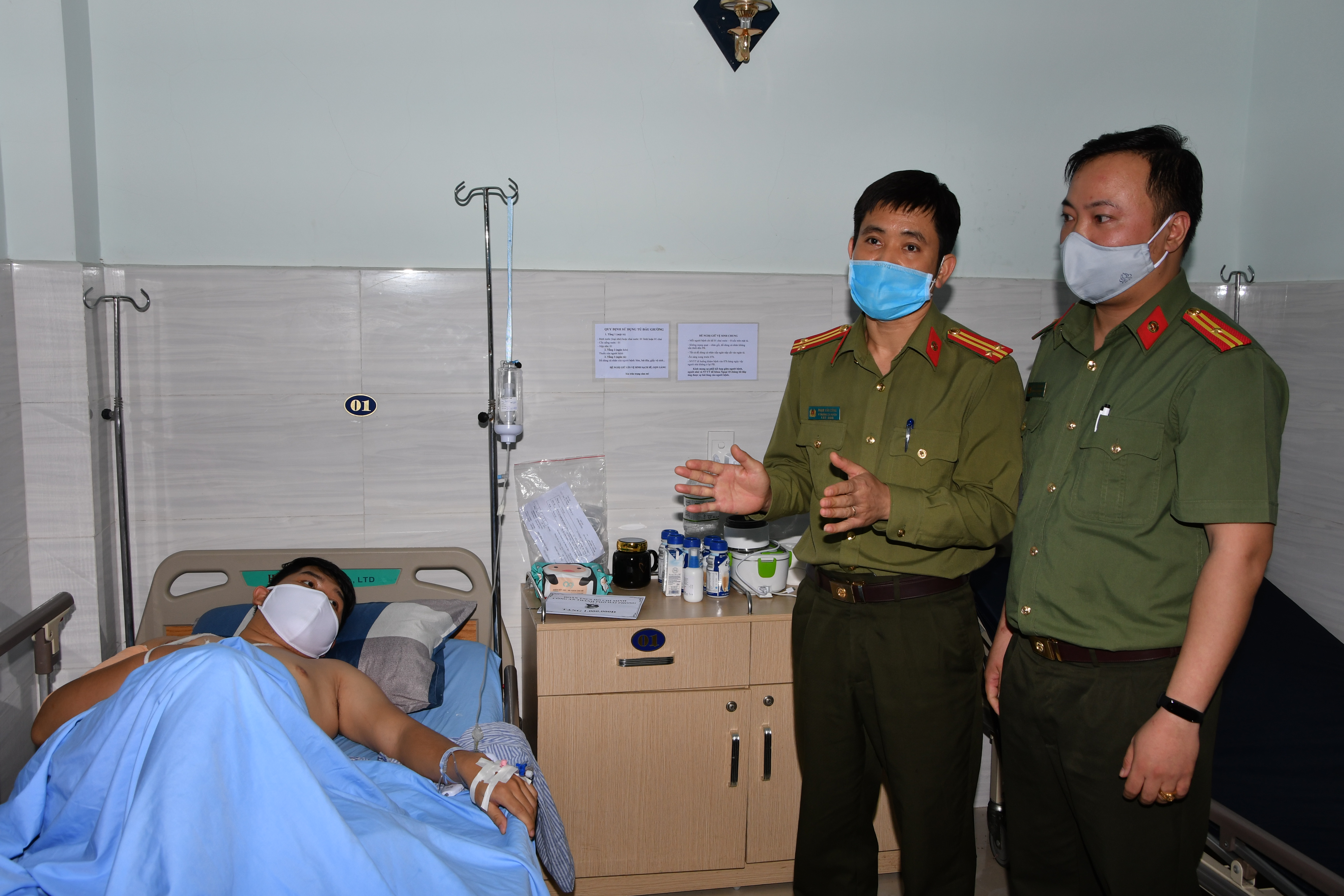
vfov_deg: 40.0
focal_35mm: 33
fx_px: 1232
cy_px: 448
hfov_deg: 57.2
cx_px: 672
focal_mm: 22
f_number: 9
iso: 200
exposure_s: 1/200
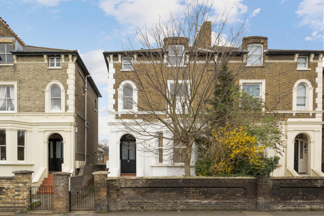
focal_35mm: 19
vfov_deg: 64.5
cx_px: 162
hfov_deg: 87.0
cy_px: 108
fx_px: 171
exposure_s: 1/100
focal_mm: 19
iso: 200
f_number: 8
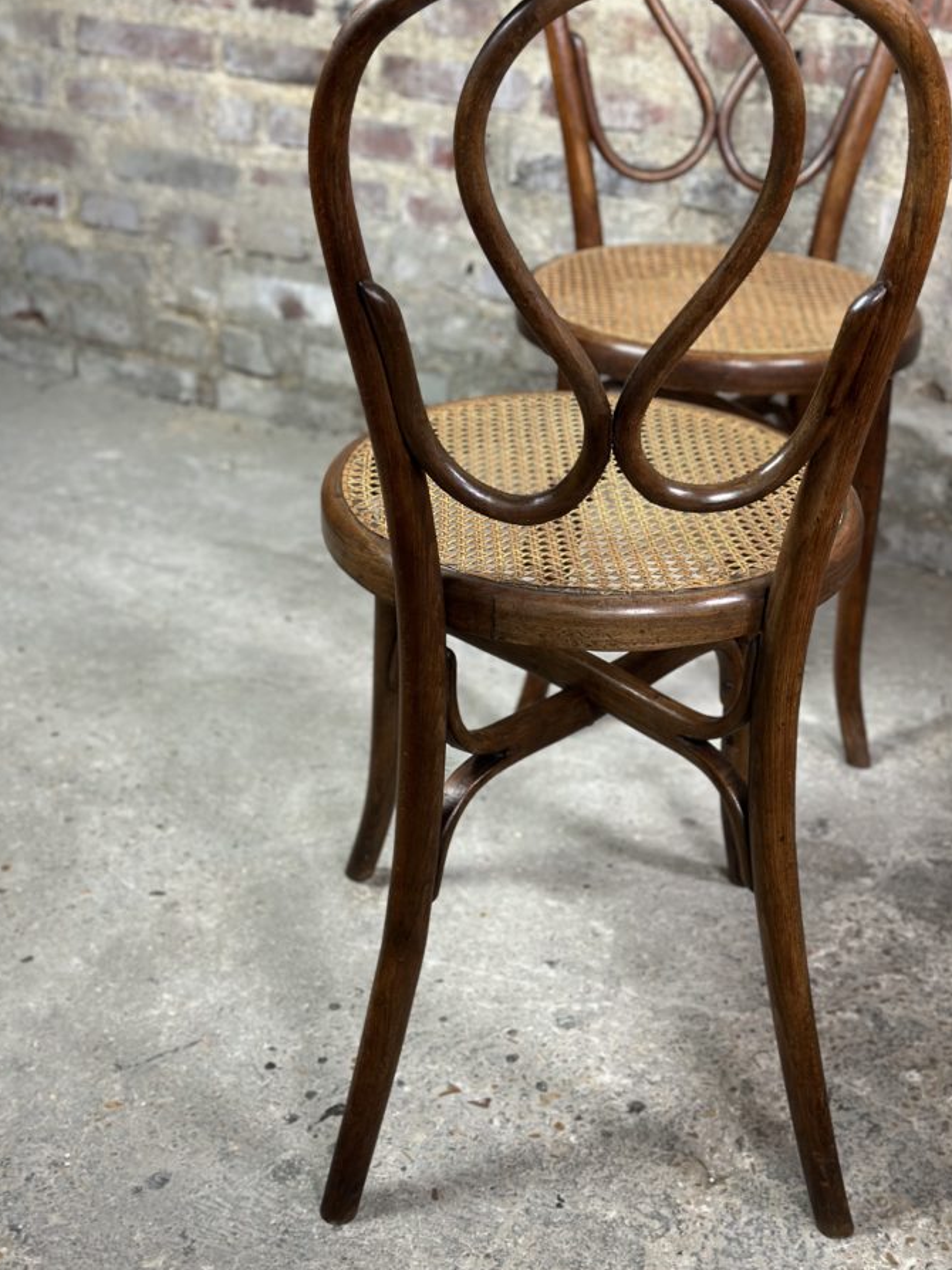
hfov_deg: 26.5
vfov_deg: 34.9
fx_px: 2018
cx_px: 536
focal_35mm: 55
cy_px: 577
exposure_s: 1/50
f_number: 1.78
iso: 250
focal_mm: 6.86
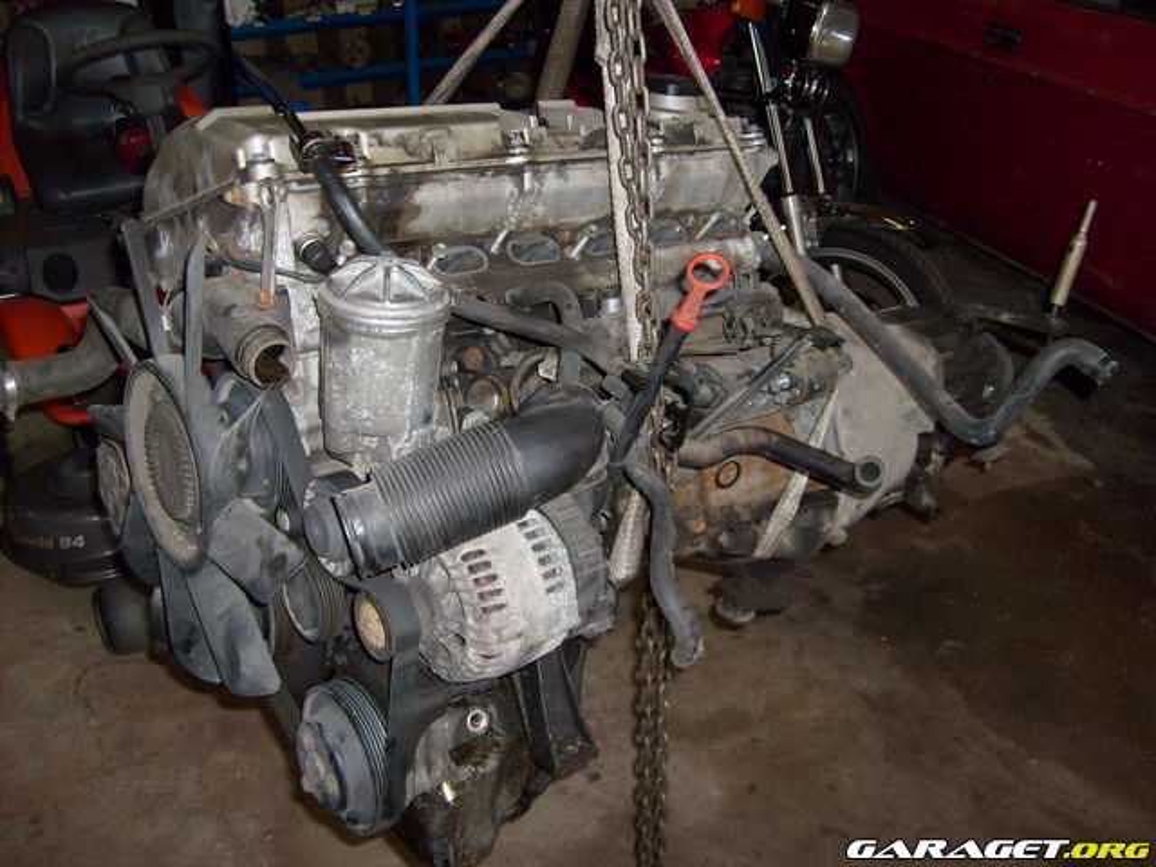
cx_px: 578
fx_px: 1169
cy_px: 434
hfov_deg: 52.6
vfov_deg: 40.7
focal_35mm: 35
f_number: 2.8
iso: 100
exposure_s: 1/45
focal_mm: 5.8
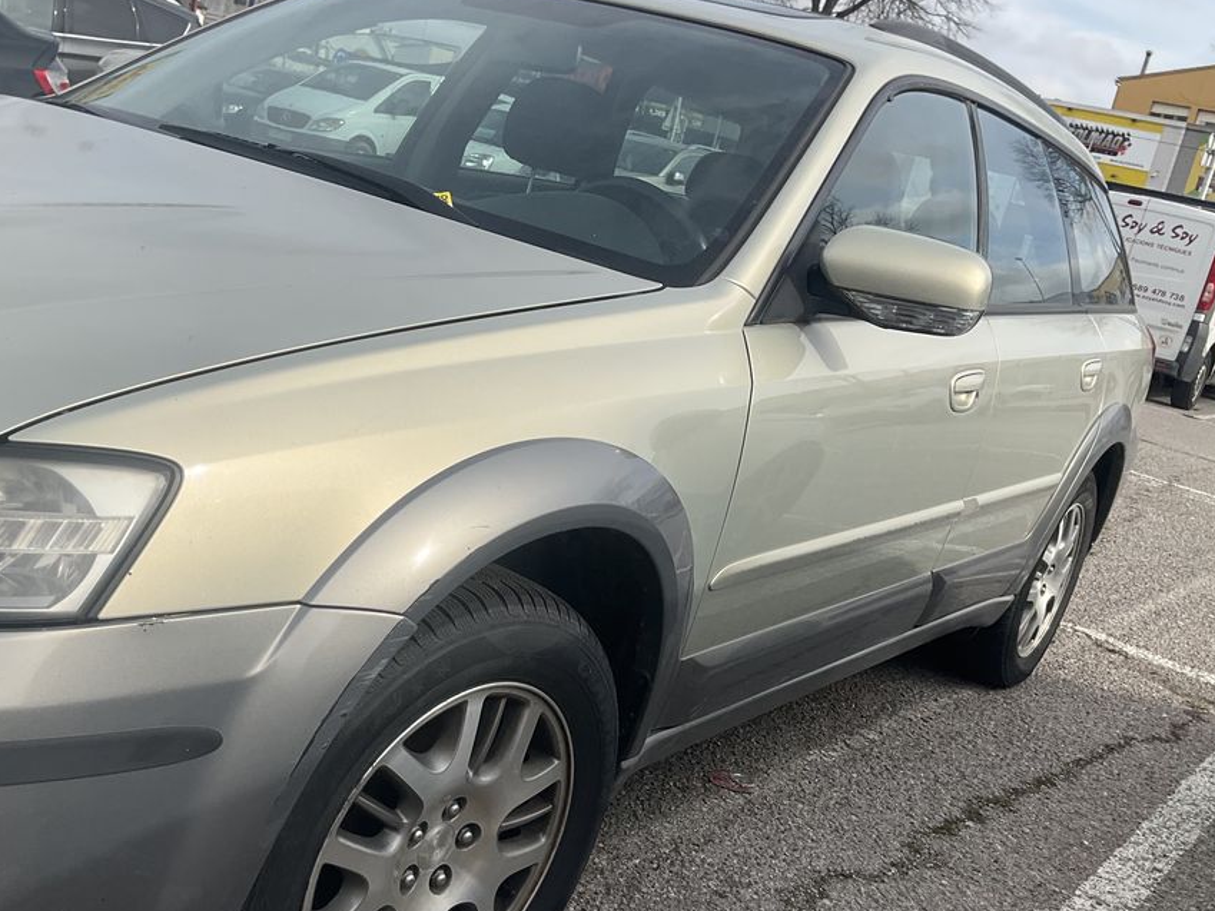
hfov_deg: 45.6
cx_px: 509
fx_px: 1439
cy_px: 535
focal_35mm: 41
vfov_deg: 35.1
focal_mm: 3
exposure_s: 1/1730
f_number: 1.8
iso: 25
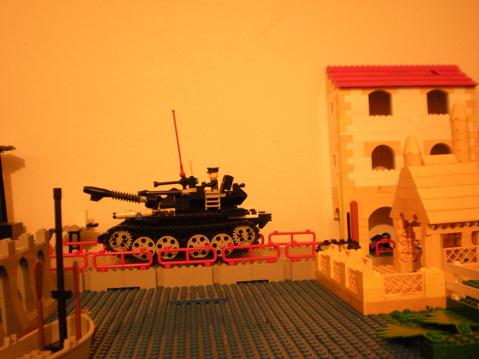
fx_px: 540
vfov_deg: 36.8
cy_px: 176
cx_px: 236
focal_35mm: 39
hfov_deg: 47.9
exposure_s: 1/8
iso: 547
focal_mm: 6.3
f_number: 3.1
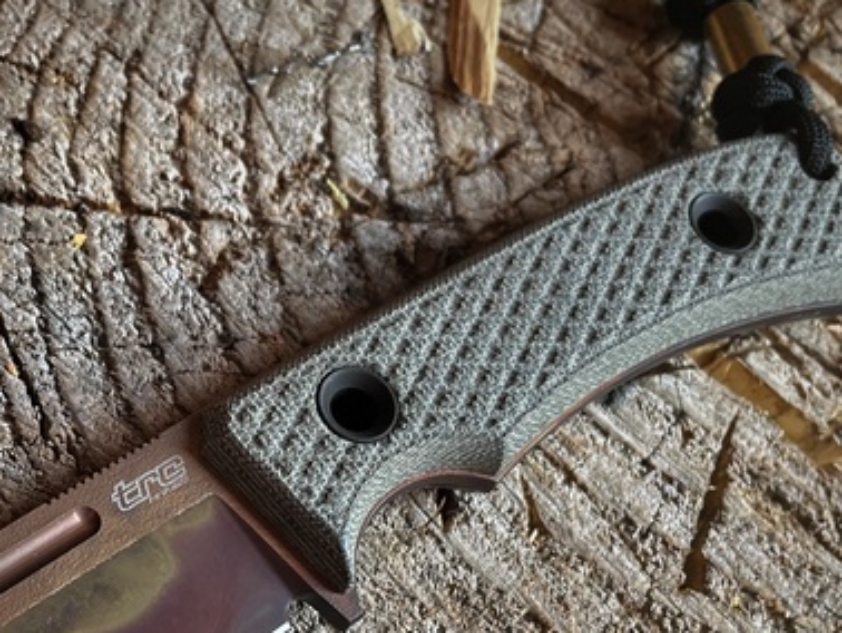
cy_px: 564
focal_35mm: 55
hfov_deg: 33.8
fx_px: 1339
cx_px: 156
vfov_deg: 25.8
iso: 100
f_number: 1.6
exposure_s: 1/121
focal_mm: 4.2
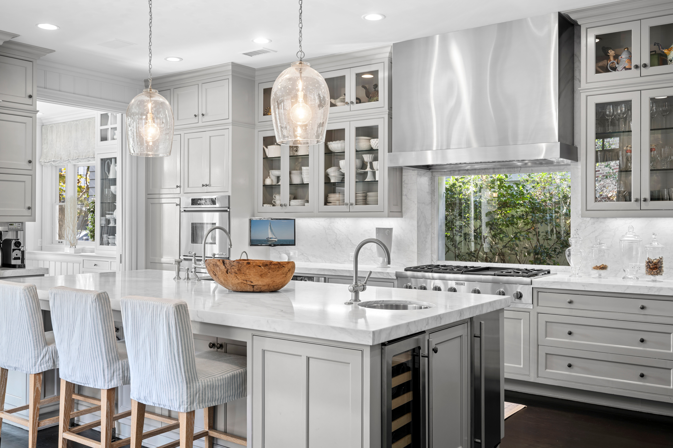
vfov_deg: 38.8
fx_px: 635
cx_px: 336
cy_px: 224
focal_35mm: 34
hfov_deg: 55.8
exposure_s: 1/6
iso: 200
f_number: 8
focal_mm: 34
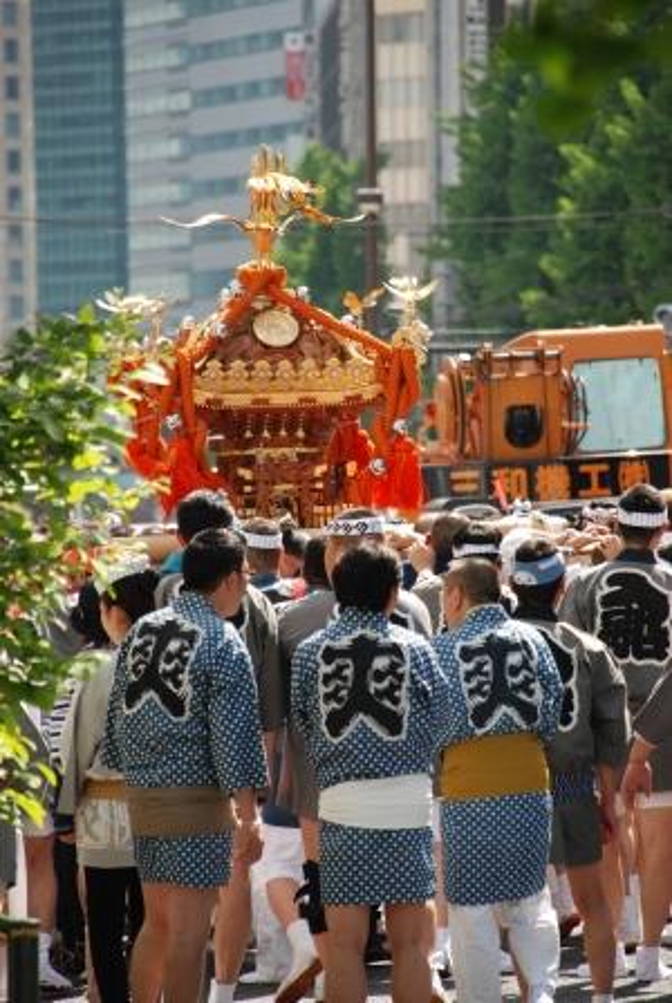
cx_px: 336
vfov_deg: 6.9
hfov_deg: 4.6
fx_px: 8374
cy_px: 502
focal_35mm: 300
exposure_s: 1/500
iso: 400
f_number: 6.3
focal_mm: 200
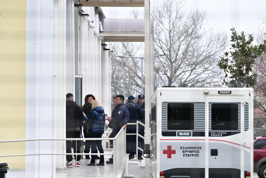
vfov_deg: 6.9
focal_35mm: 200
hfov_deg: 10.3
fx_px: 1478
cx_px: 133
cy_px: 89
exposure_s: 1/400
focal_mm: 200
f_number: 7.1
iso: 3200
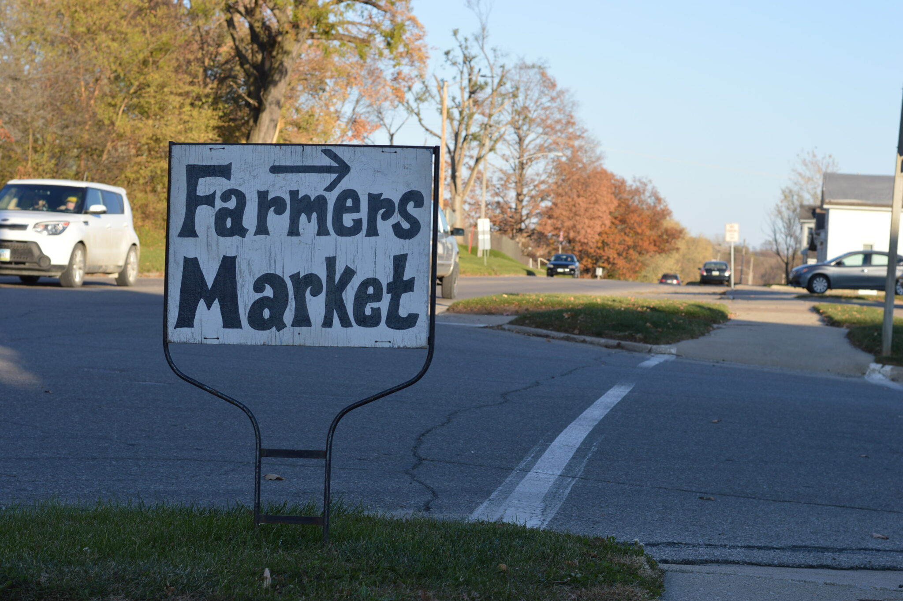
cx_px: 452
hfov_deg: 27.0
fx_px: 1880
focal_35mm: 75
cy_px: 300
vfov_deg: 18.2
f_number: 6.3
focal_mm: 50
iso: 100
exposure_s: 1/160
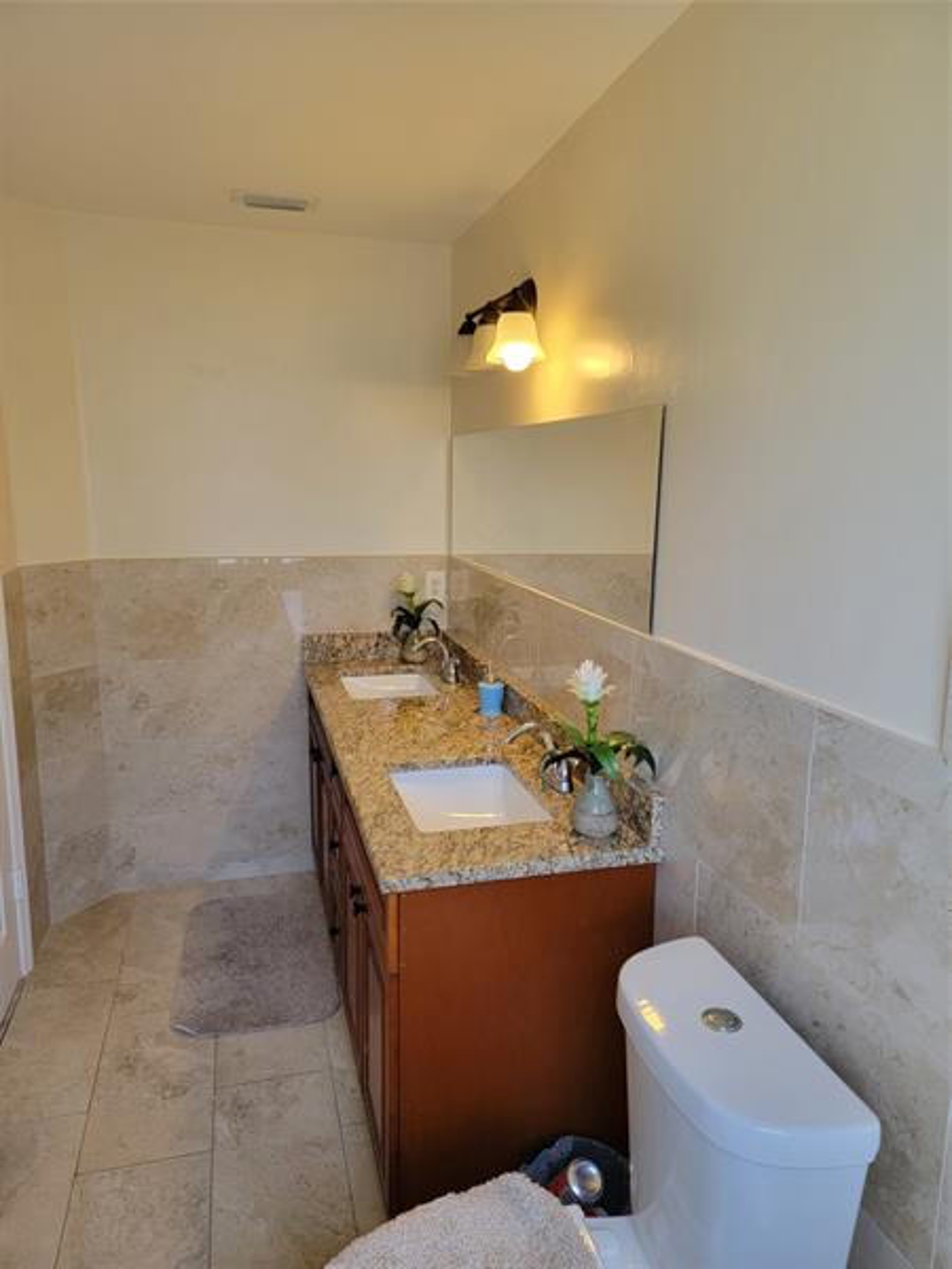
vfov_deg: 71.6
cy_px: 634
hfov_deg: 56.8
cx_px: 476
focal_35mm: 24
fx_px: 880
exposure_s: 1/120
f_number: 1.8
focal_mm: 6.7
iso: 64
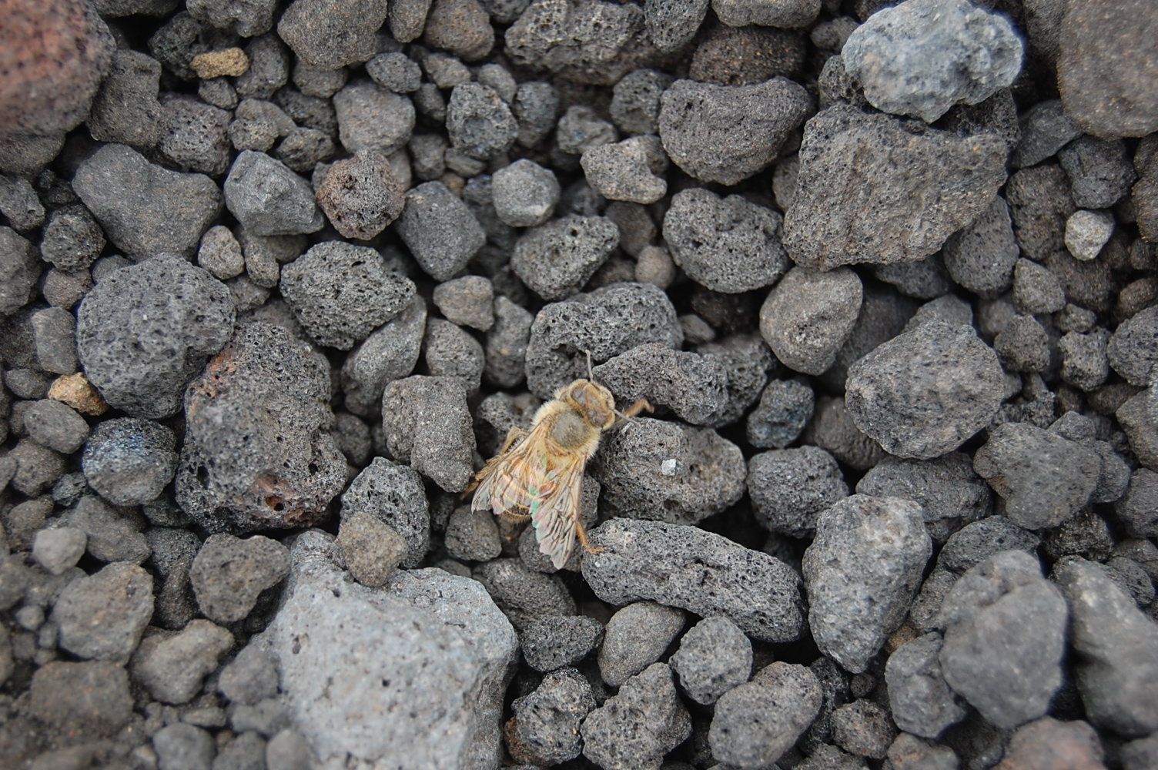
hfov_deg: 24.6
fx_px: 2651
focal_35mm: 82
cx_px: 579
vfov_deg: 16.5
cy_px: 385
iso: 200
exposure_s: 1/100
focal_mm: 55
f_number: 5.6
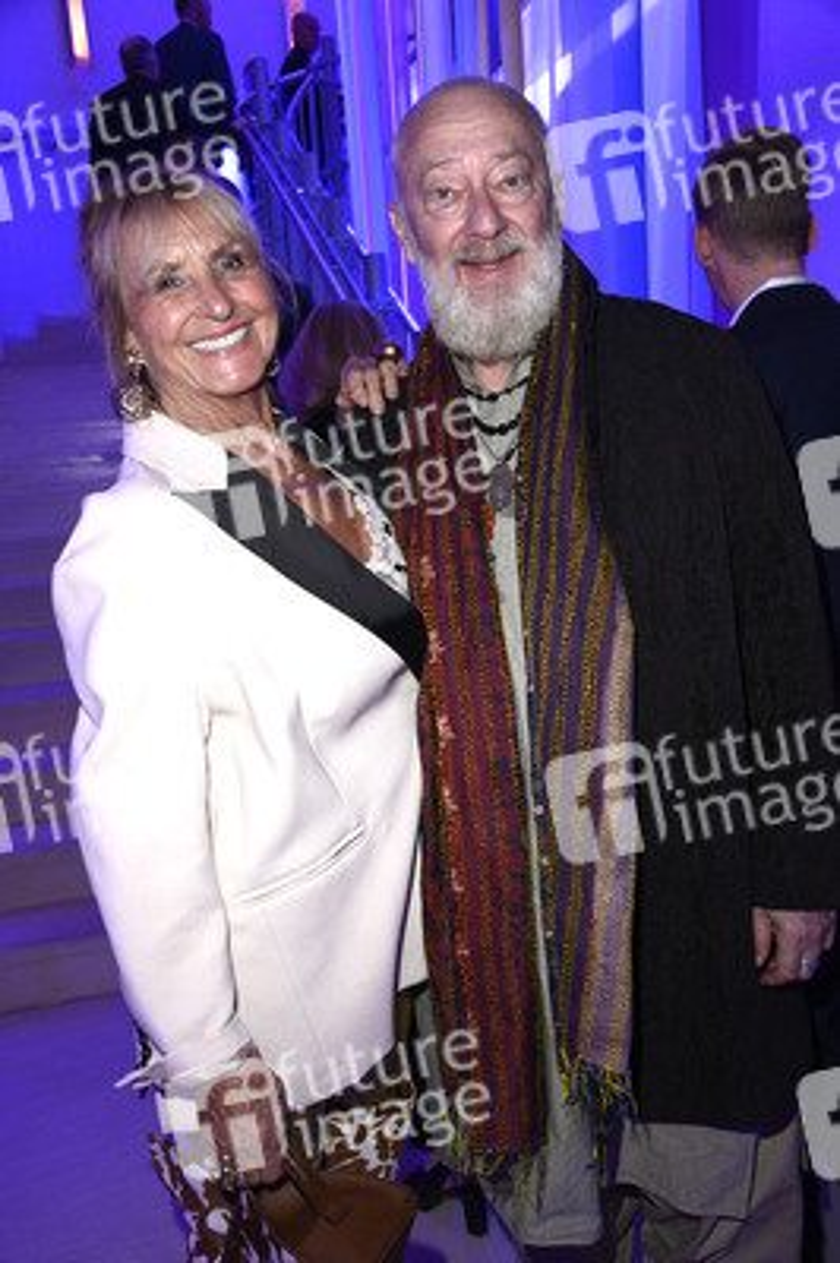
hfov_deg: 38.8
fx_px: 1192
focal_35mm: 34
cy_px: 632
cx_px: 420
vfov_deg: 55.8
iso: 2500
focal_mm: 34
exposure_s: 1/100
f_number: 5.6
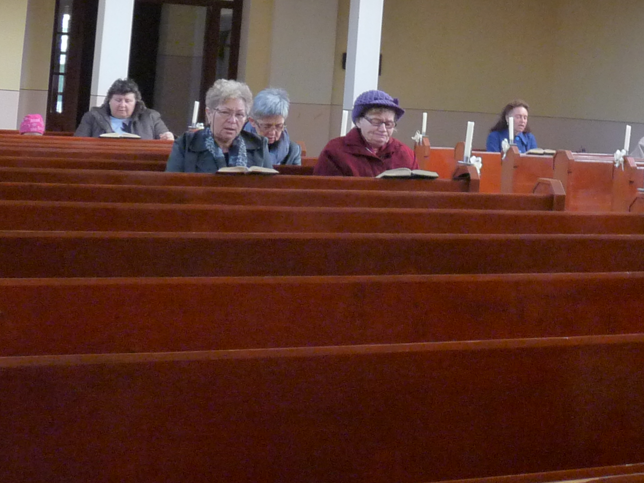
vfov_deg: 18.7
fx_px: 1433
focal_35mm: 77
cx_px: 583
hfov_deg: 24.6
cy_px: 11
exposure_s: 1/30
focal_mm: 5.3
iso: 400
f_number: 3
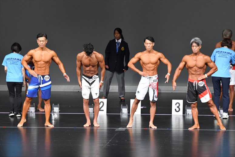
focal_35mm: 240
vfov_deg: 5.7
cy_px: 78
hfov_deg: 8.6
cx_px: 118
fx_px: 1566
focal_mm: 160
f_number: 5.6
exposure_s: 1/400
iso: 5000
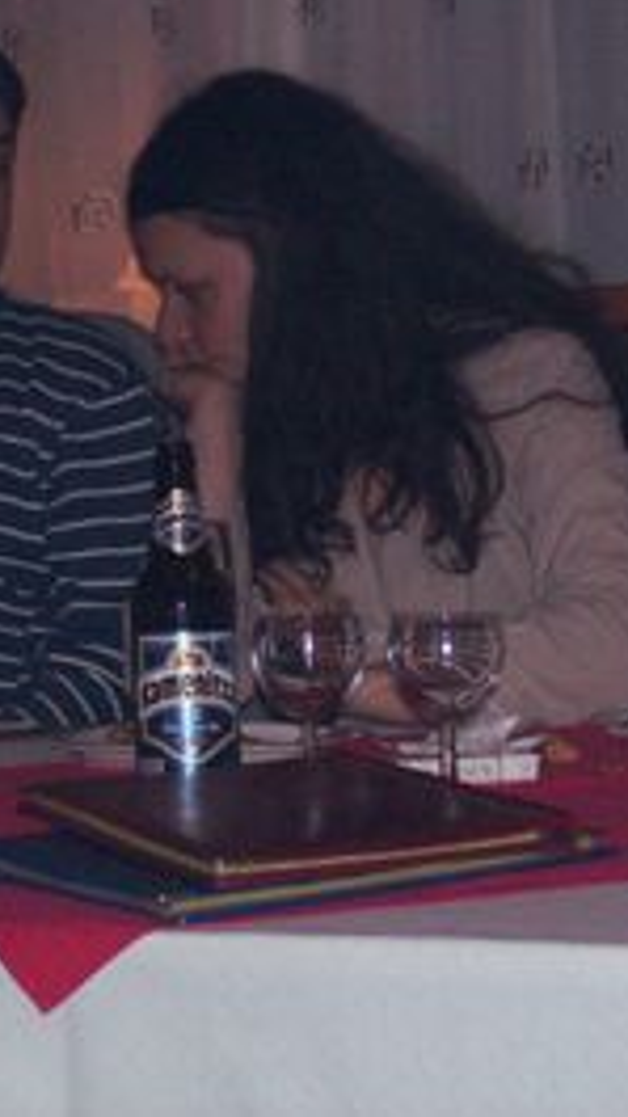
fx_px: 3406
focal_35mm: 115
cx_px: 217
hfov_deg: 10.5
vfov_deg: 18.6
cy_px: 491
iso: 140
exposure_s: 1/95.5
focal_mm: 11.6
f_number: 3.8
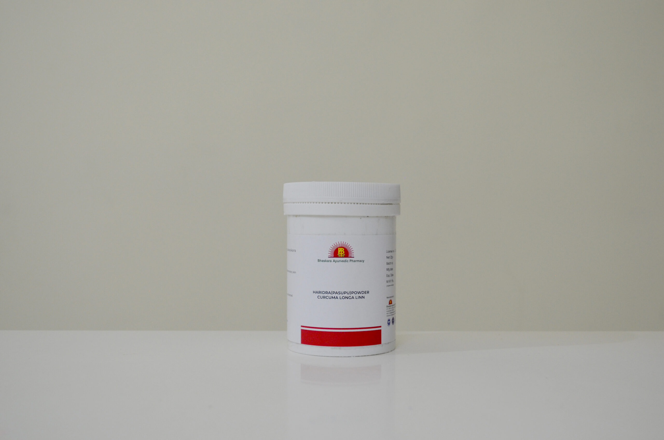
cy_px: 220
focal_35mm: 42
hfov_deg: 46.5
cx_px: 332
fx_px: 773
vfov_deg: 31.8
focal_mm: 28
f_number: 4.5
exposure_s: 1/50
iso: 800
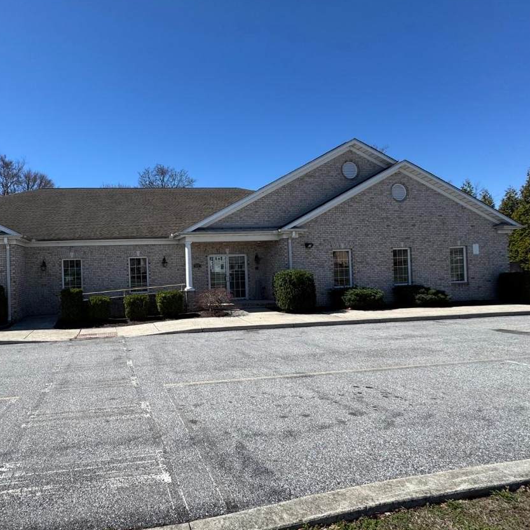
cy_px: 266
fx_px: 329
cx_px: 143
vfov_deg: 77.7
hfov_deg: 73.1
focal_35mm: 19
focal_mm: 2.22
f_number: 2.2
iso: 50
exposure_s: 1/1927
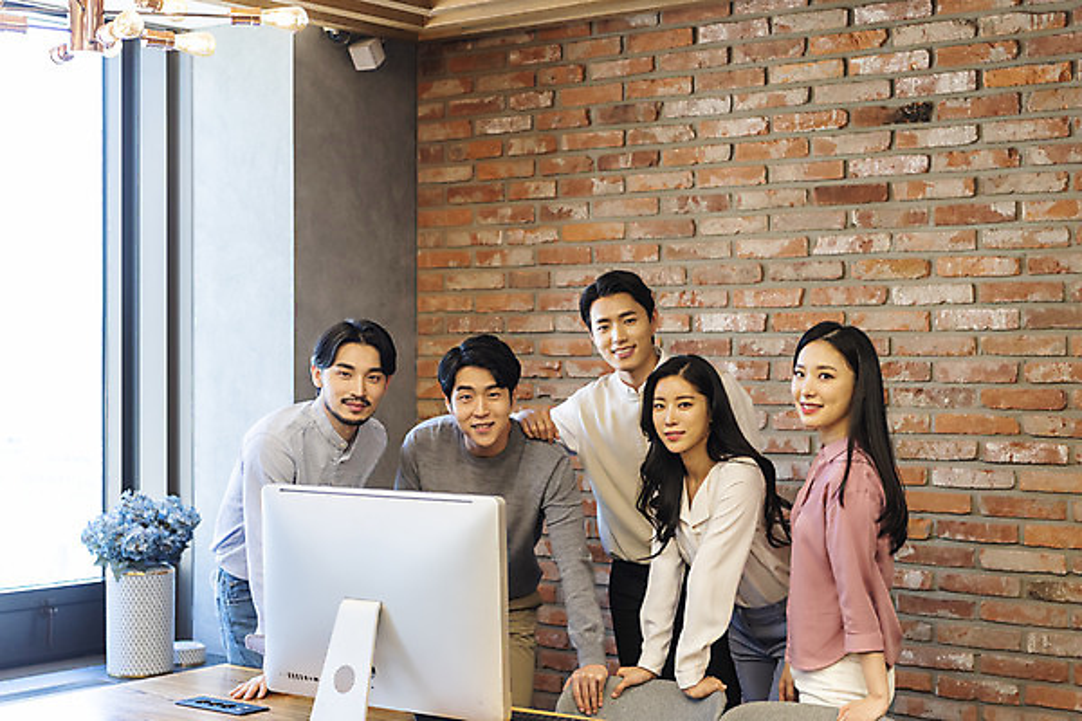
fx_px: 1743
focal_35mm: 58
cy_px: 360
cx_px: 541
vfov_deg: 23.4
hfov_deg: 34.5
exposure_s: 1/100
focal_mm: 58
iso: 500
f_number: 2.8
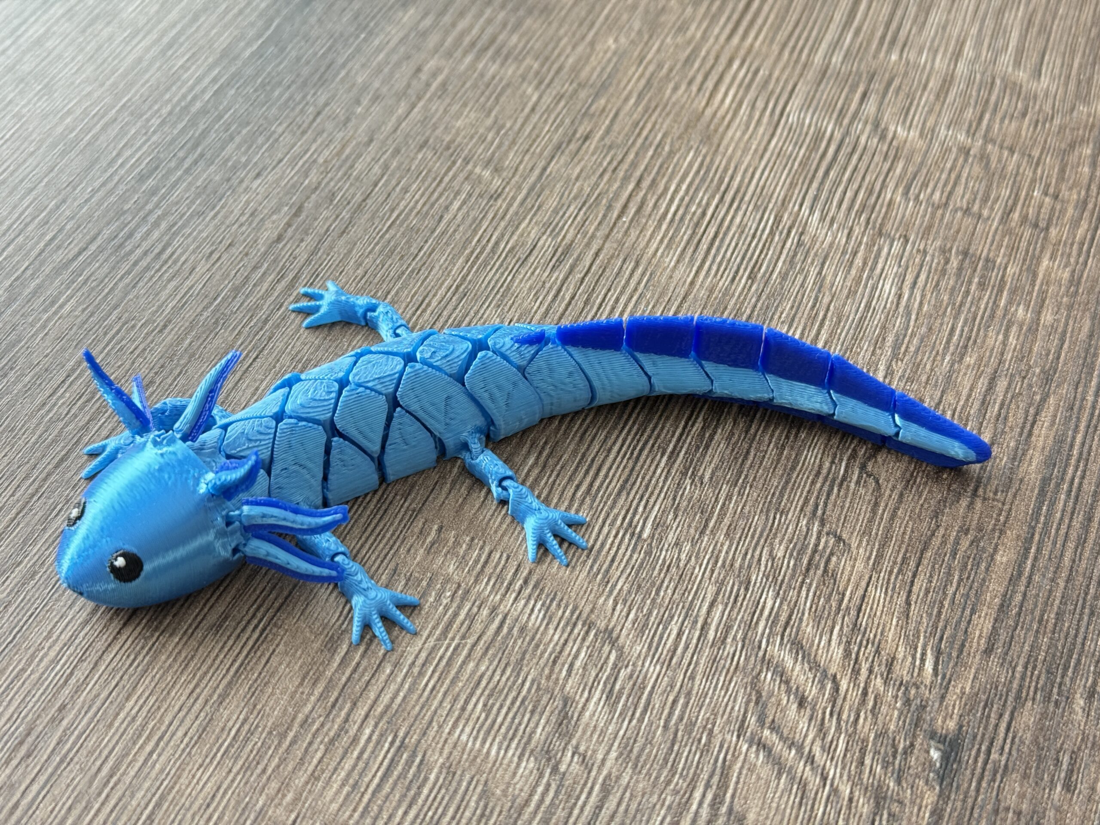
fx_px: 1525
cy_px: 412
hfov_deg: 39.7
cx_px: 550
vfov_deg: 30.3
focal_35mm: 48
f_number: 1.78
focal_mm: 6.76
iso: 250
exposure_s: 1/59
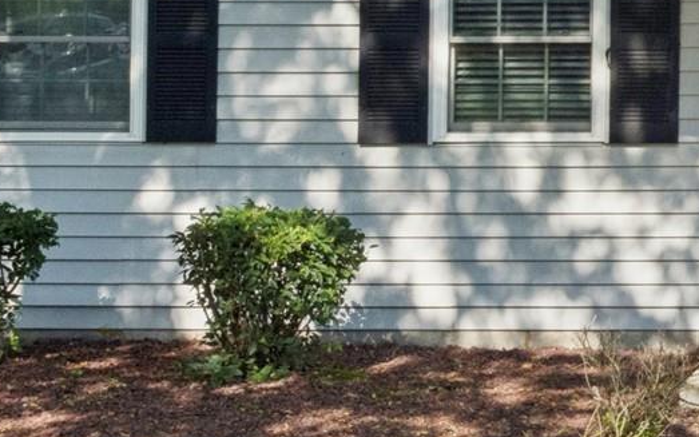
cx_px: 857
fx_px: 1581
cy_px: -147
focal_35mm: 83
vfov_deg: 15.0
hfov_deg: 22.8
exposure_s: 1/320
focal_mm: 10
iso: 200
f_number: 8
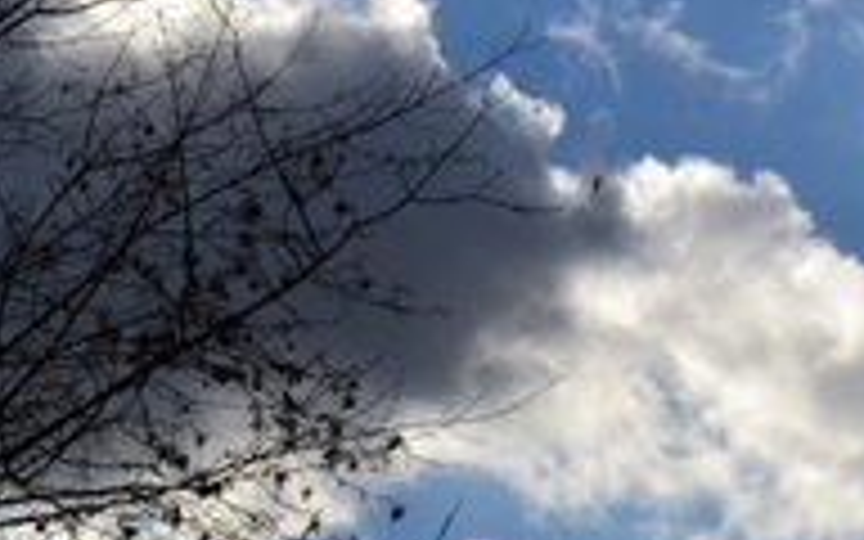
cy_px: -351
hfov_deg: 11.2
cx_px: 909
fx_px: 4359
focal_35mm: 185
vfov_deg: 6.9
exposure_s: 1/500
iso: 400
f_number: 11
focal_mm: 29
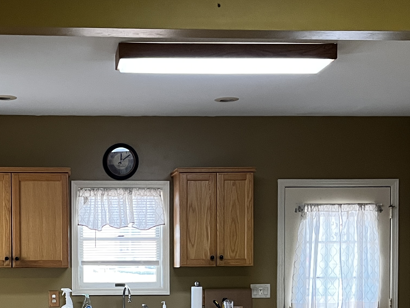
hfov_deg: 27.8
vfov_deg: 20.7
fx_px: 817
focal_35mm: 69
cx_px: 105
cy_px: 295
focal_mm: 5.1
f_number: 1.6
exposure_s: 1/60
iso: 320
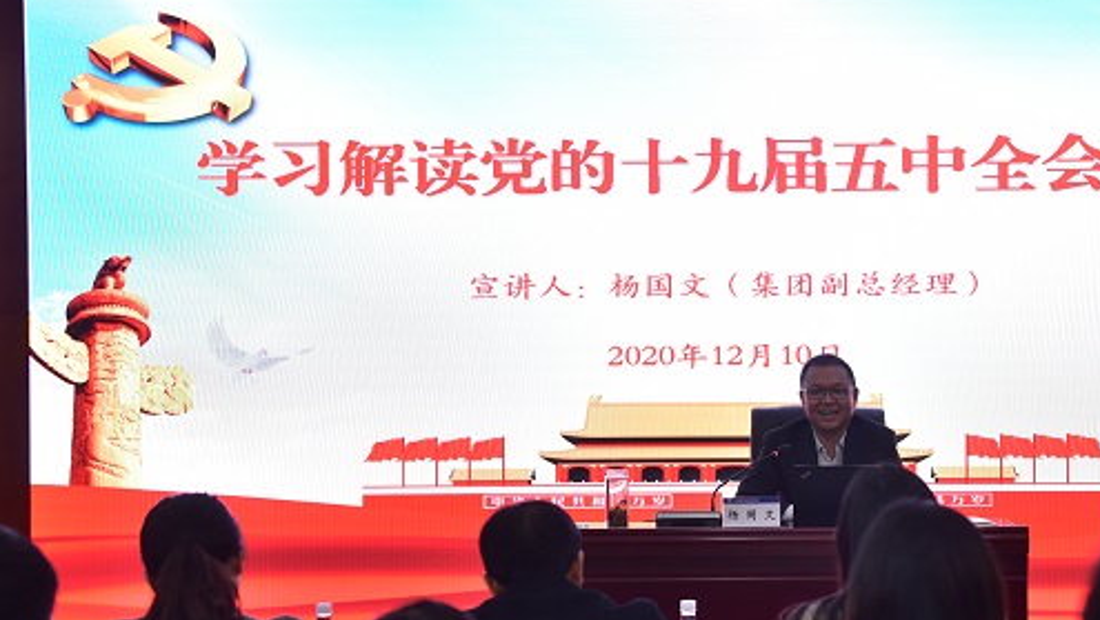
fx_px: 2159
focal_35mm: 74
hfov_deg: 28.4
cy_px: 360
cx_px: 724
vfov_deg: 16.3
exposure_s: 1/100
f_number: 4
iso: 500
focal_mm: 50
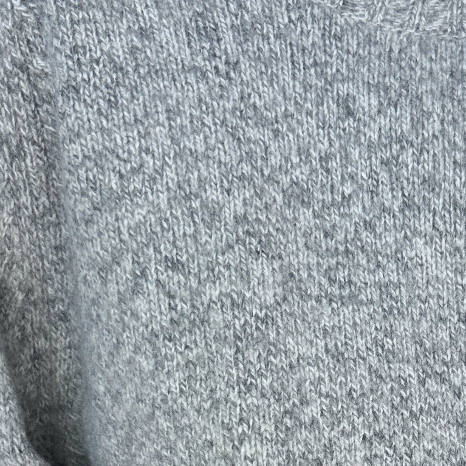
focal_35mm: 78
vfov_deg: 20.7
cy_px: 565
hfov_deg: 21.6
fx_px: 1188
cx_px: 428
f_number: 1.78
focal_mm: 6.86
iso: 64
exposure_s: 1/231
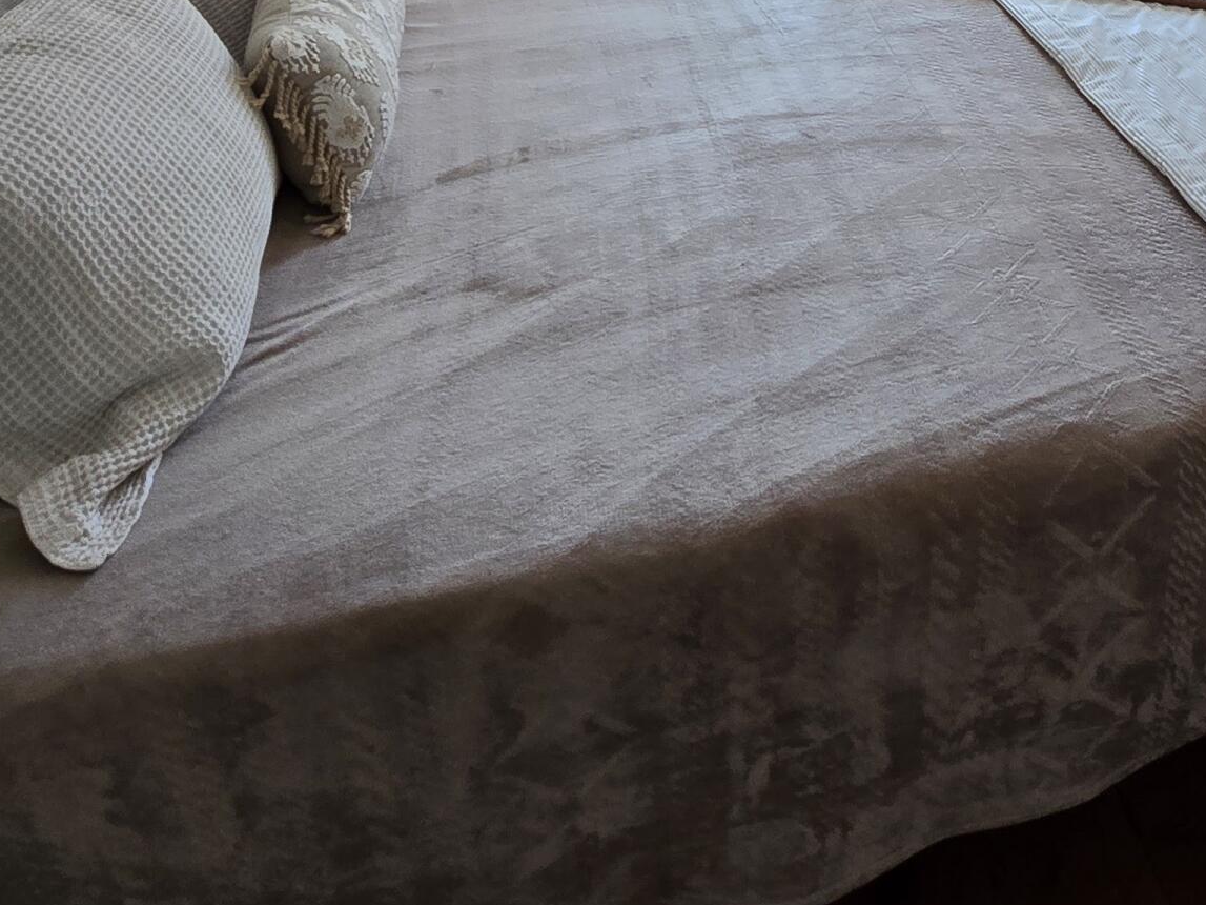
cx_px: 938
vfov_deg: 33.7
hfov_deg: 51.1
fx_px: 1184
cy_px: -185
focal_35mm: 34
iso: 80
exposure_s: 1/60
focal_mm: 2.2
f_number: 2.2
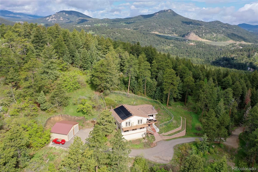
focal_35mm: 28
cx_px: 129
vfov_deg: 46.4
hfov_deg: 65.5
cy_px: 86
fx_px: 201
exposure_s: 1/320
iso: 100
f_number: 5.6
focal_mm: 10.26
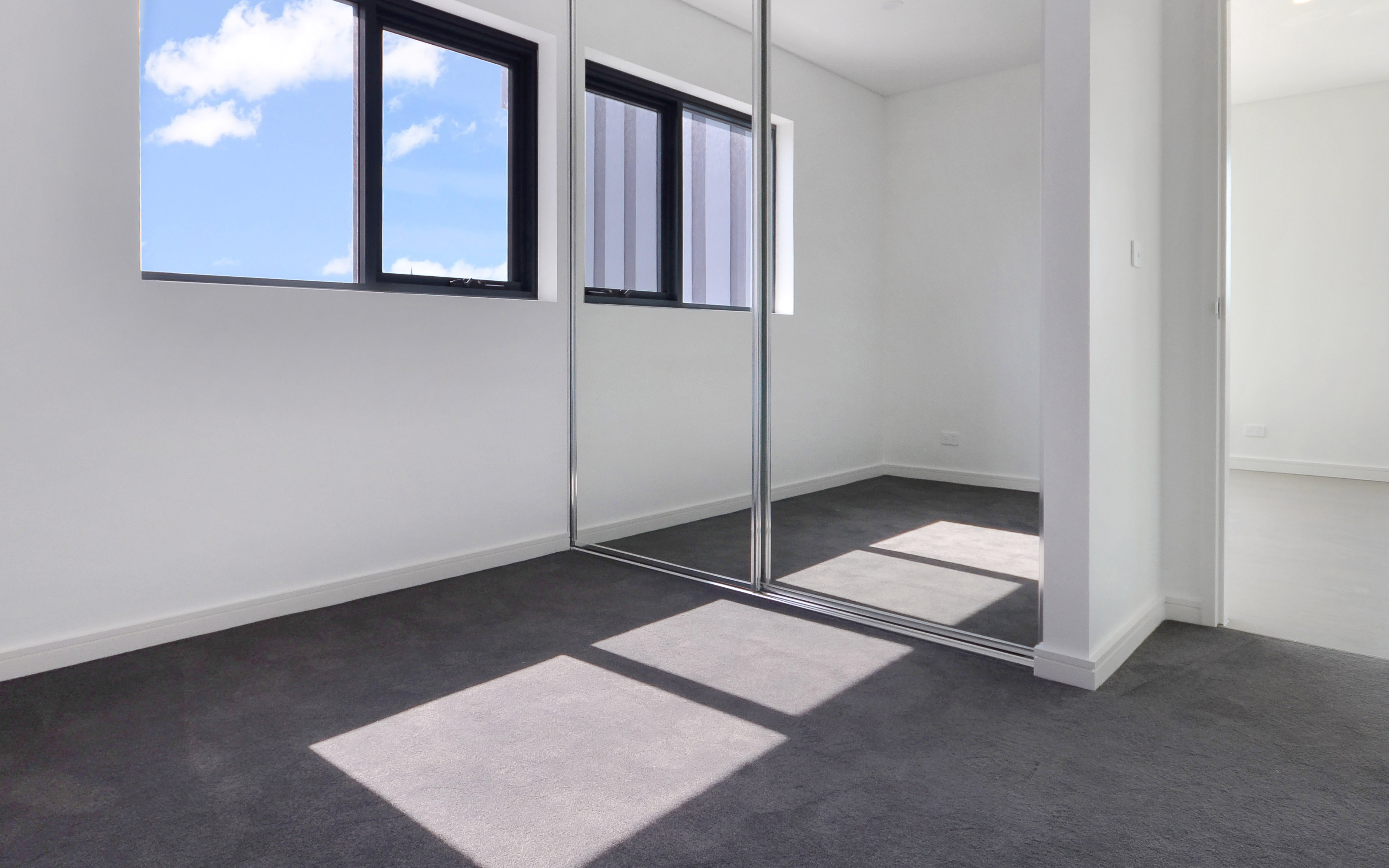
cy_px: 392
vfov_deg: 59.5
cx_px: 602
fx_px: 757
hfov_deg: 84.6
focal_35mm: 20
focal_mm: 10
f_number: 6.3
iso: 200
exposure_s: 1/160
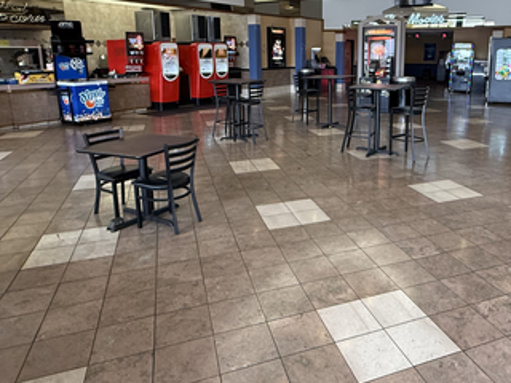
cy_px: 128
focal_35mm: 28
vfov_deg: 48.9
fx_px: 413
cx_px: 329
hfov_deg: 62.3
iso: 400
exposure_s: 1/120
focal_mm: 2.22
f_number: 2.2
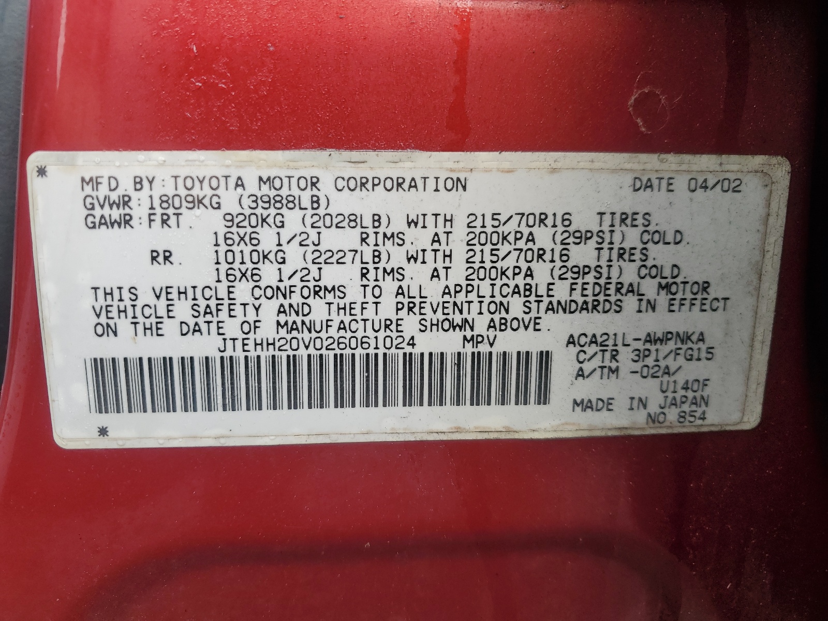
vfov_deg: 53.1
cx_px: 414
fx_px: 622
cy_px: 310
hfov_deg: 67.3
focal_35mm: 26
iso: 50
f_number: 1.5
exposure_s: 1/312
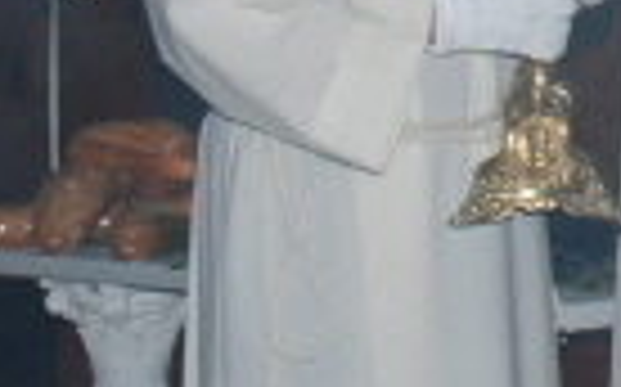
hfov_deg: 8.9
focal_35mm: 216
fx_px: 3647
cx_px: 1431
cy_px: -308
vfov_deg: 6.0
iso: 200
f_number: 7.1
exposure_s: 1/60
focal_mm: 27
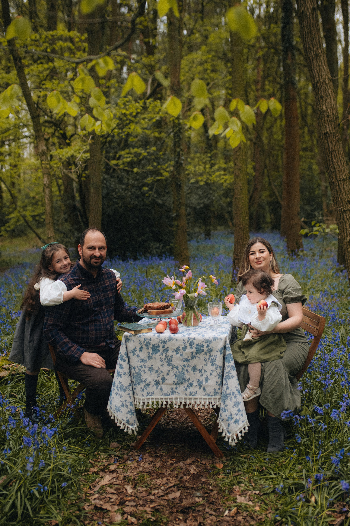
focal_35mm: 35
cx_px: 175
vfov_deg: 54.4
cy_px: 263
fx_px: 510
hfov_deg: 37.9
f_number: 2.2
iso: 640
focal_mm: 35
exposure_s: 1/1600
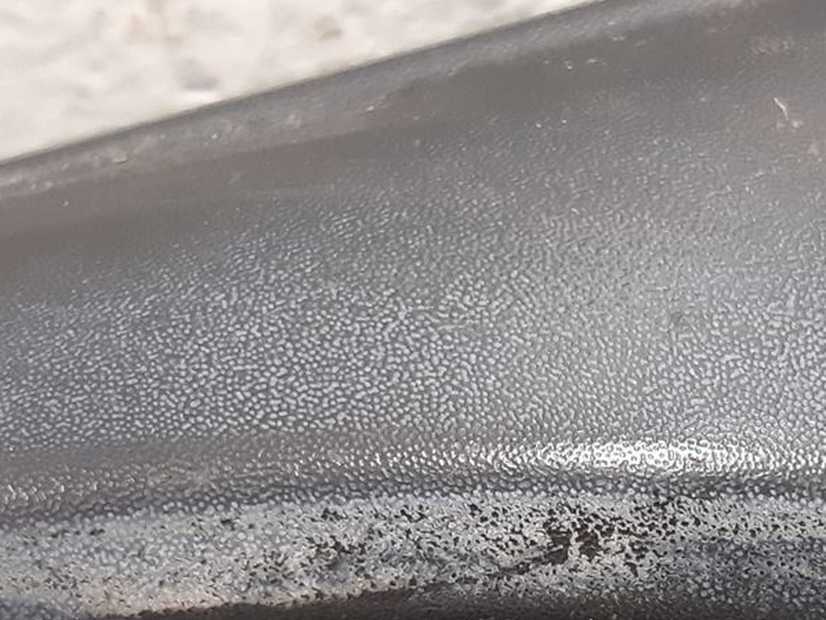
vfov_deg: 16.5
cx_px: 601
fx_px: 2125
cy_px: 474
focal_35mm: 89
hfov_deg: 21.8
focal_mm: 3.93
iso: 250
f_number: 1.7
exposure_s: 1/25
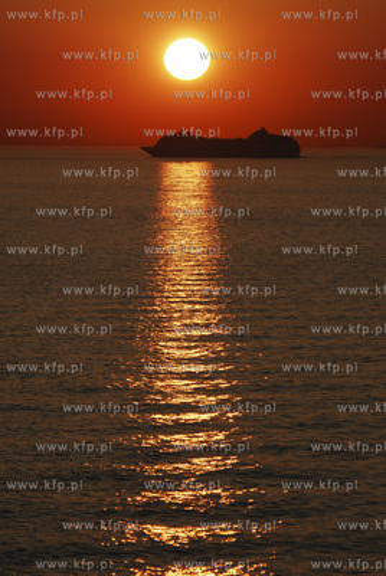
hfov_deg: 4.6
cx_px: 193
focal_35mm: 300
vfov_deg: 6.9
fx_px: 4808
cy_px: 288
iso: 200
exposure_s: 1/2000
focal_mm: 200
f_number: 6.3
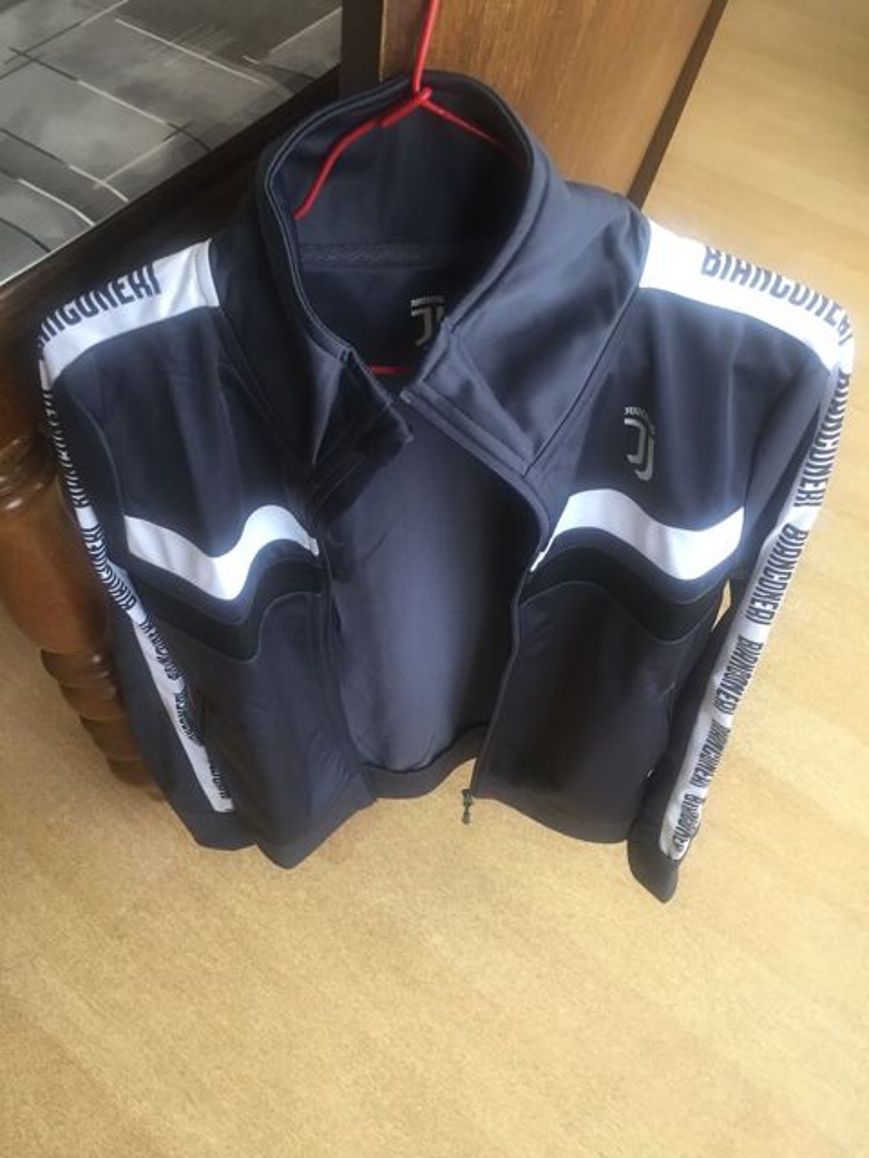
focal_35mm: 29
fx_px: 971
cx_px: 434
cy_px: 579
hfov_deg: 48.2
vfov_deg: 61.7
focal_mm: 4.15
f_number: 2.2
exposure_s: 1/33
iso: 64
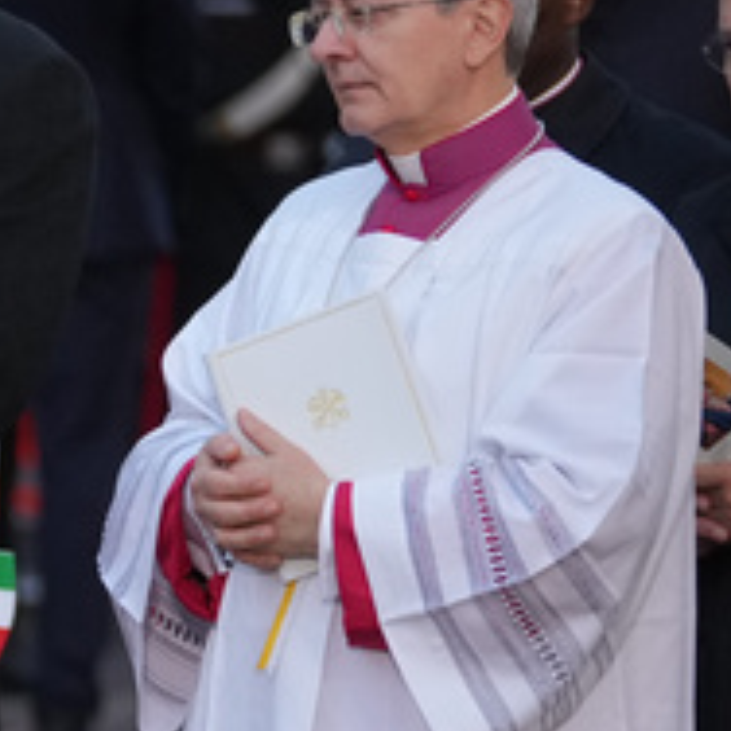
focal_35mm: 608
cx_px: -824
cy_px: 815
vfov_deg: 2.9
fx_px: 14526
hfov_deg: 2.9
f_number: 2.8
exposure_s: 1/1000
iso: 1000
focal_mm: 131
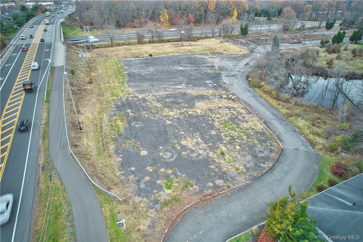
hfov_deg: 78.6
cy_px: 121
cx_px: 182
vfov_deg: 57.2
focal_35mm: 22
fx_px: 222
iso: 120
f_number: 2.8
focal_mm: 8.38
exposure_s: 1/15
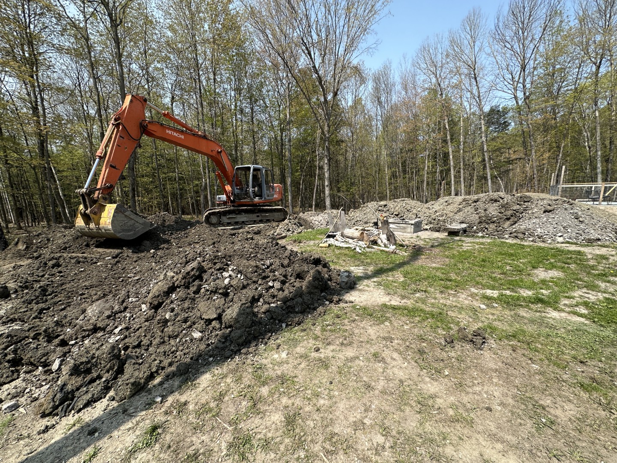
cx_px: 308
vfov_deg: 85.7
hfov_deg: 102.1
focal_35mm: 14
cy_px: 232
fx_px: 250
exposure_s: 1/1006
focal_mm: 2.22
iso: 50
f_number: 2.2
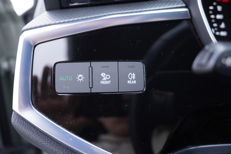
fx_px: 231
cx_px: 116
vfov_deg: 36.9
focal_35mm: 36
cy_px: 77
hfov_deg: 53.1
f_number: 2.8
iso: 250
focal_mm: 24
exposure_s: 1/40
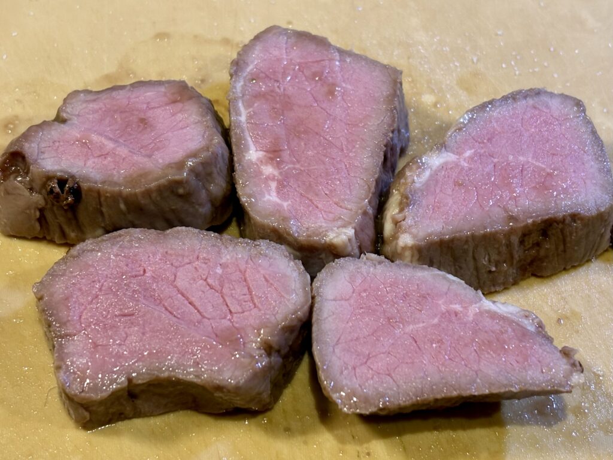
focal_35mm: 52
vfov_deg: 28.0
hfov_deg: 36.8
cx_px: 306
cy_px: 230
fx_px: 921
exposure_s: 1/50
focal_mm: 5.96
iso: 80
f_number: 1.6
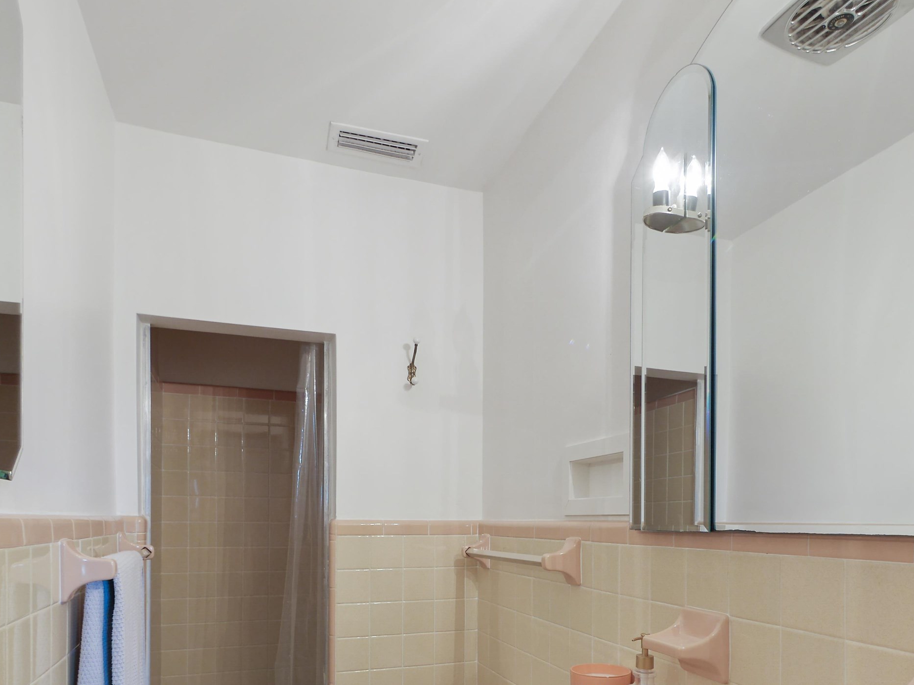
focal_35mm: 23
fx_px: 607
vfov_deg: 55.6
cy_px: 526
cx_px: 470
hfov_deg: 73.9
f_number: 4
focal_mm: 7
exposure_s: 1/20
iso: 400
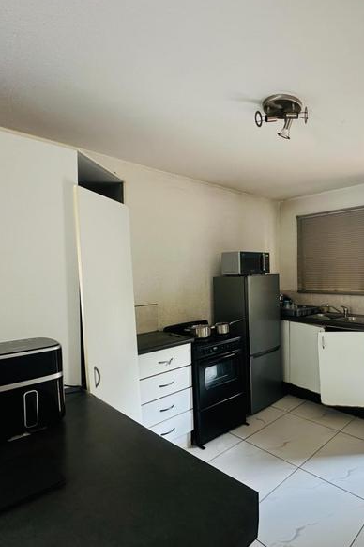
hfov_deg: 56.7
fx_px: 303
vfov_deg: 84.0
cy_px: 274
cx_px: 298
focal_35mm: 20
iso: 640
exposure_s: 1/50
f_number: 2.2
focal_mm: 2.22
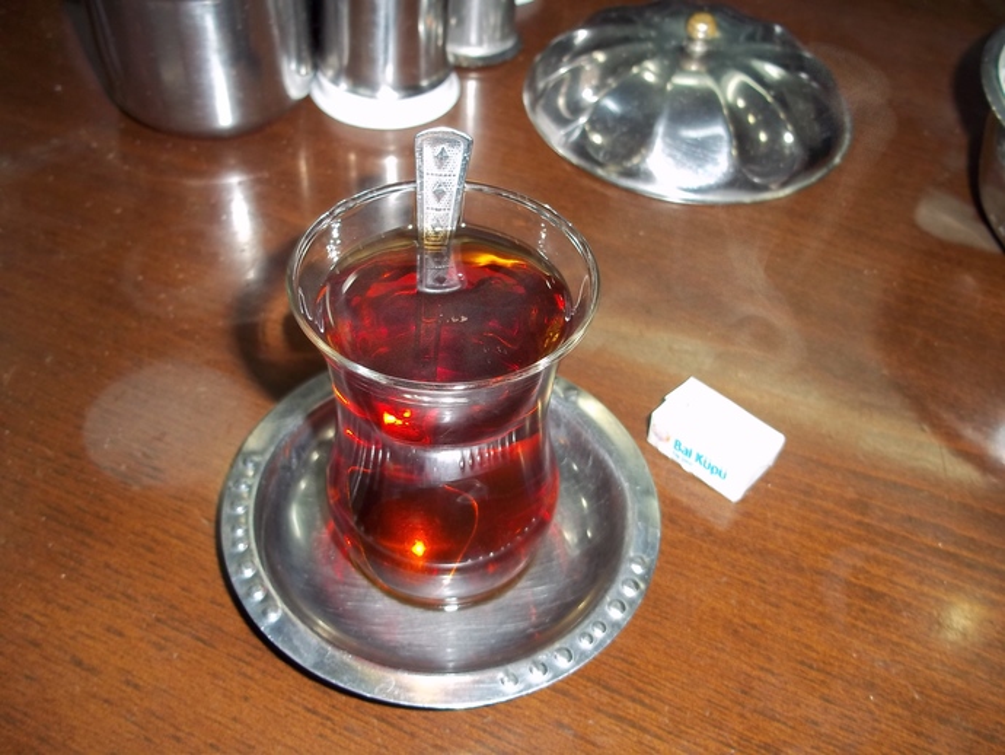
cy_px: 378
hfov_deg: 51.3
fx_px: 1046
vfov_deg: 39.7
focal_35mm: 36
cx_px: 502
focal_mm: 6.5
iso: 80
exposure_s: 1/30
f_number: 3.1
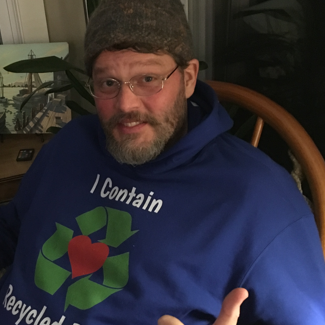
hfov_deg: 33.0
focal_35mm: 51
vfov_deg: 33.2
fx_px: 542
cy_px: 207
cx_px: 101
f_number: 2.2
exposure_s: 1/15
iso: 800
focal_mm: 4.15
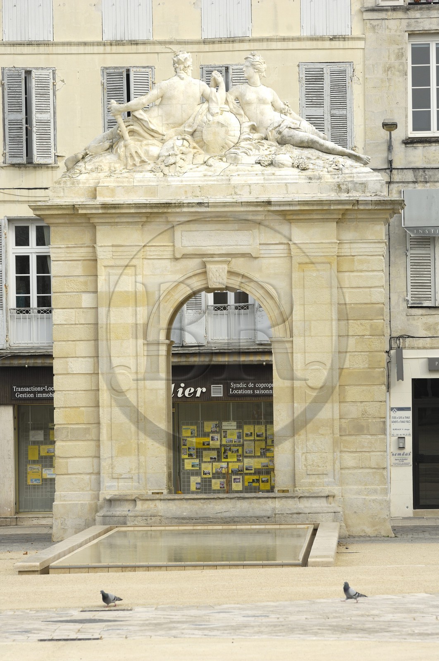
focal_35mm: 225
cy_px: 330
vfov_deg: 9.2
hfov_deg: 6.1
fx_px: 4128
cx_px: 220
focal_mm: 150
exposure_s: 1/160
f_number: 7.6
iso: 100
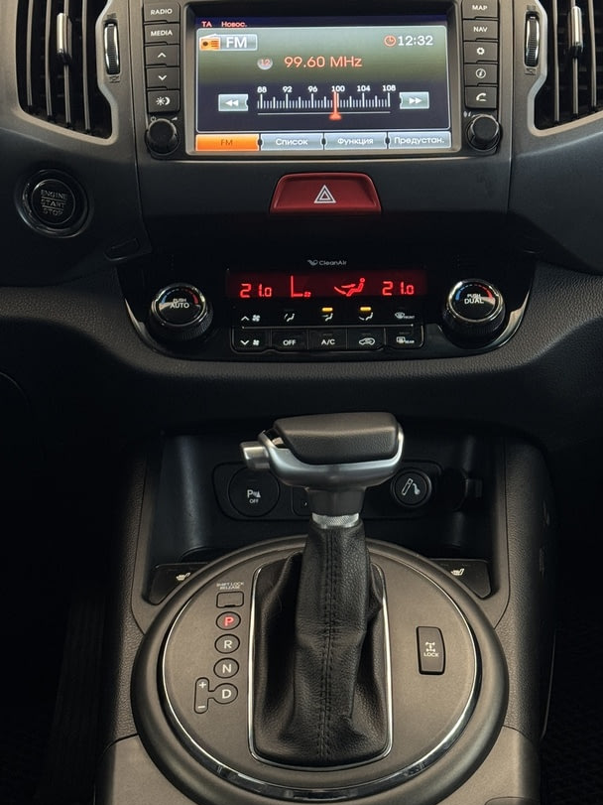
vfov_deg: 27.4
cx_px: 343
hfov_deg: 20.7
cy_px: 421
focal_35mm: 71
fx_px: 1649
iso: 100
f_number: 1.78
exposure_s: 1/50
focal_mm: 6.76
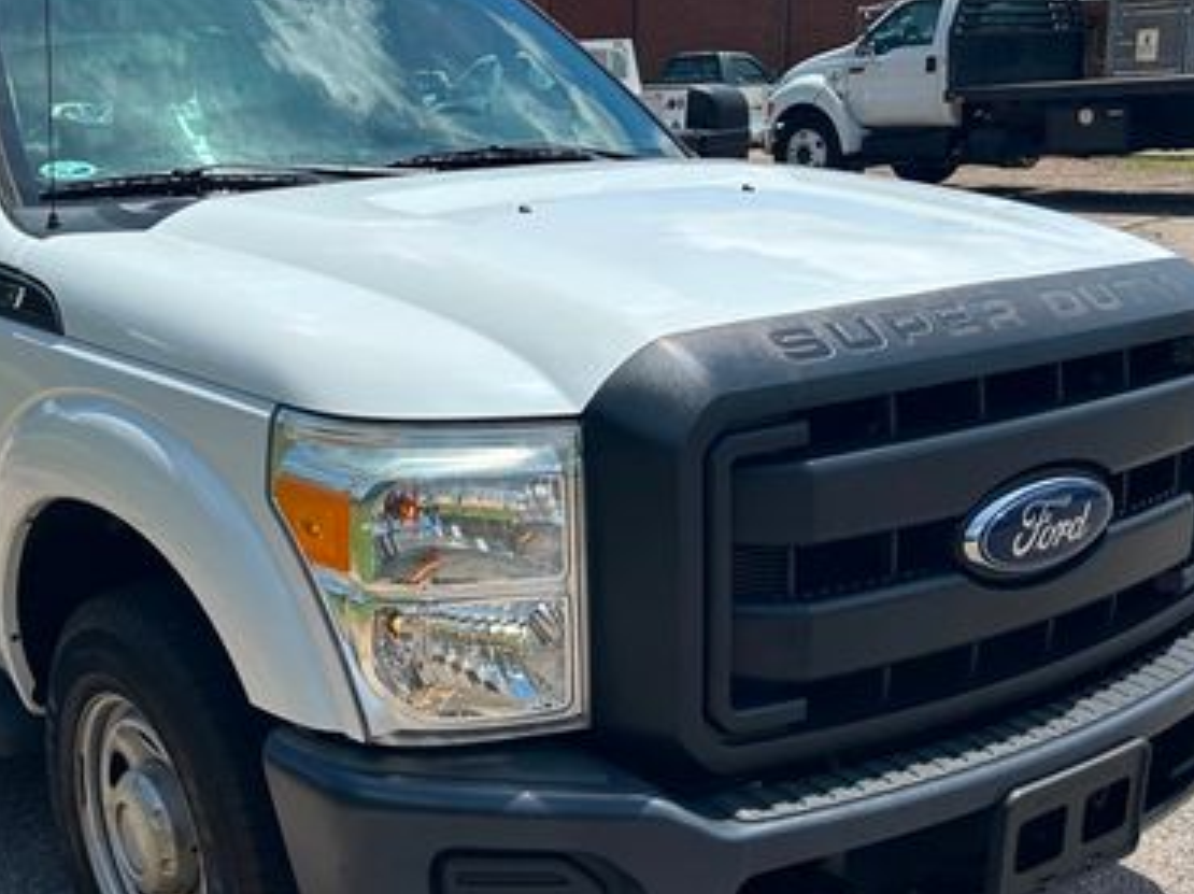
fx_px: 1551
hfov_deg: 41.3
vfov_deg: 32.1
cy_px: 439
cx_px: 349
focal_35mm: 45
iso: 50
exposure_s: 1/4630
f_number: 1.5
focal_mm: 5.7
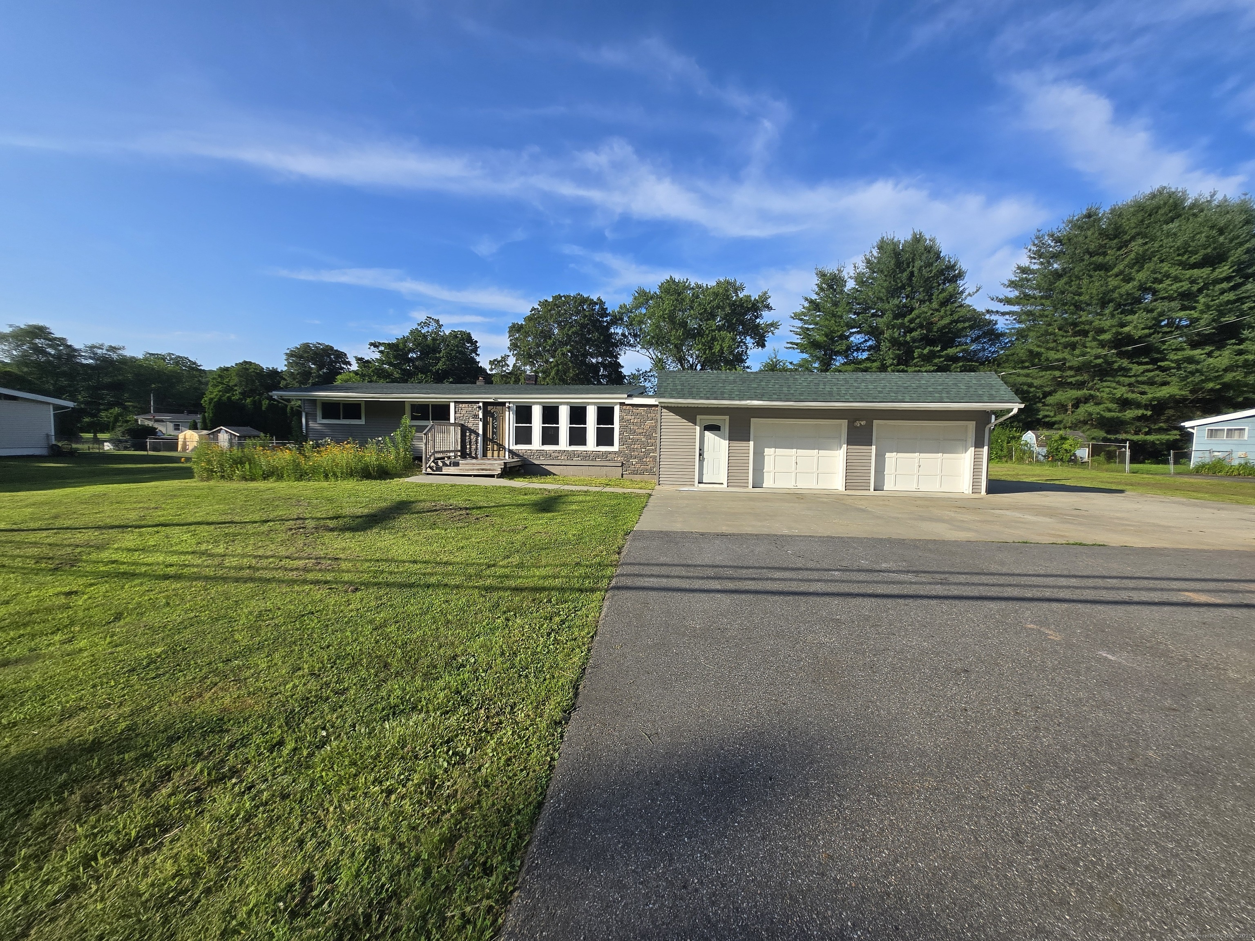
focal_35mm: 13
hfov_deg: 106.2
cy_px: 470
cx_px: 628
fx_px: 471
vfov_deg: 89.9
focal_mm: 1.7
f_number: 2.2
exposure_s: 1/1078
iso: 25
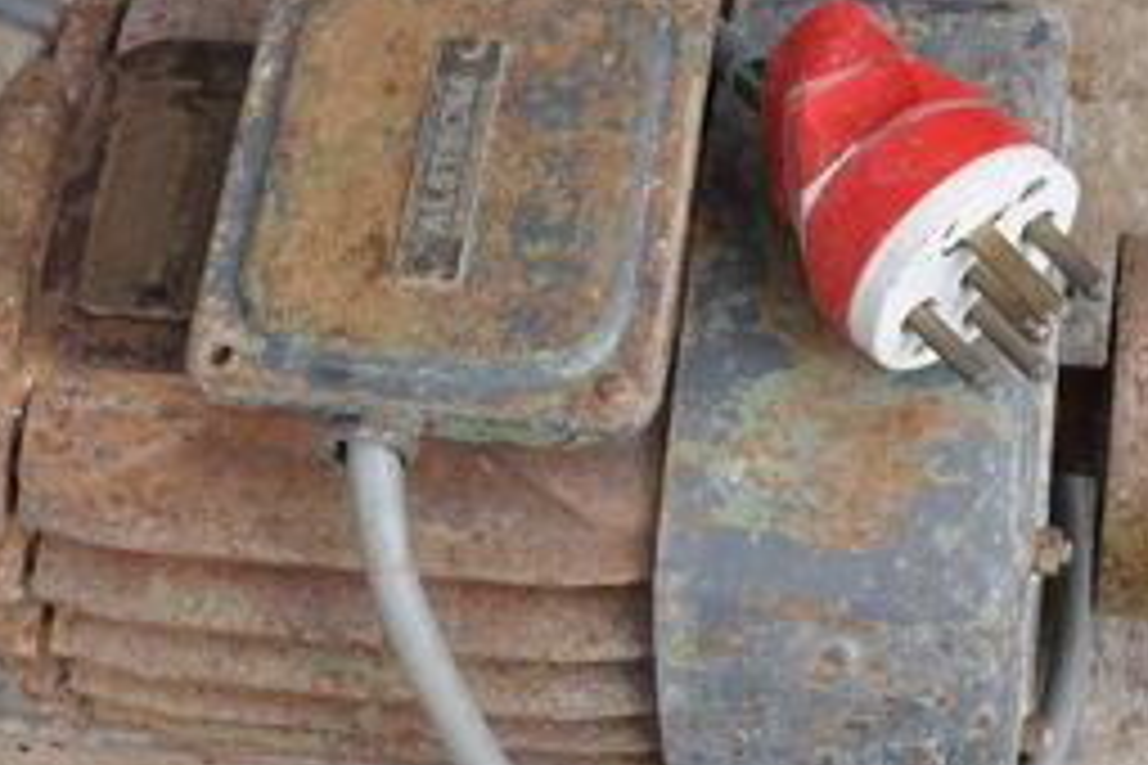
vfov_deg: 17.3
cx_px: 671
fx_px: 2519
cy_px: 403
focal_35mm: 79
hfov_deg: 25.6
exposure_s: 1/250
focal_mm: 28
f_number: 8
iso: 400
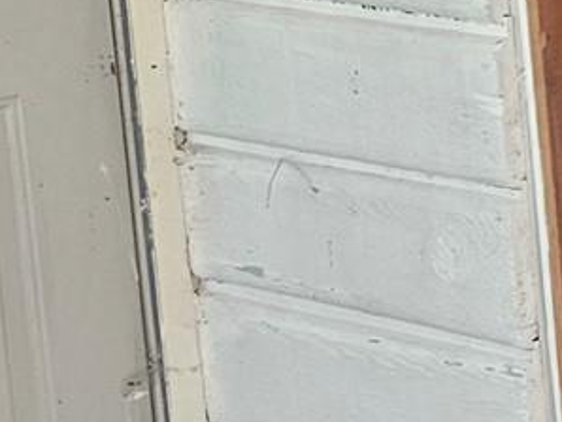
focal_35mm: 158
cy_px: -239
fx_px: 2567
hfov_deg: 9.6
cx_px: 1703
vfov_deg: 9.1
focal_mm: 5.4
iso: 125
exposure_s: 1/180
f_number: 1.8
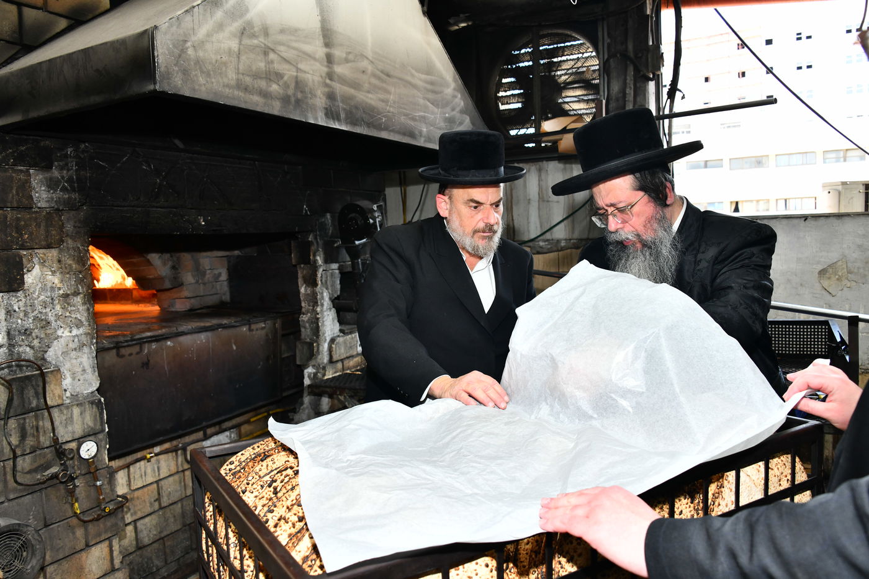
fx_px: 676
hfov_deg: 65.5
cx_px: 434
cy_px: 290
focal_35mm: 28
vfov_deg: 46.4
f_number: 5.6
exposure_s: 1/160
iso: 800
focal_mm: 28
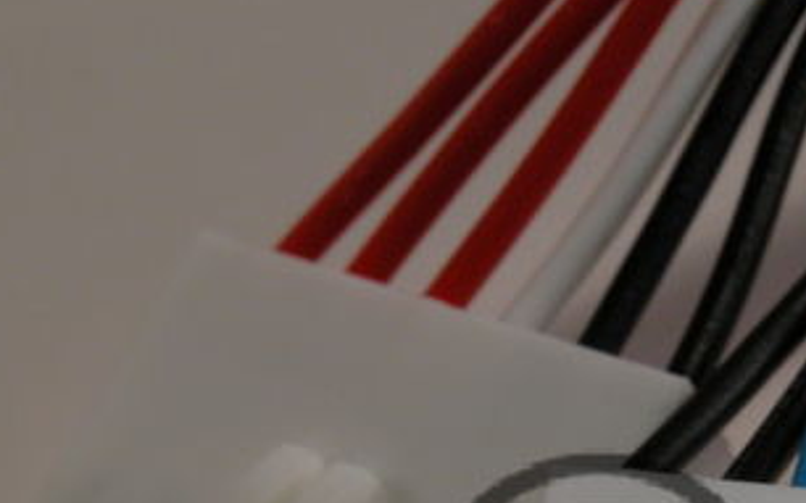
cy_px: 627
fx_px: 4018
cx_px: 598
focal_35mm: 183
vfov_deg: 7.1
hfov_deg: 11.4
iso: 100
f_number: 6.5
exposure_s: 1/110
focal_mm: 16.8
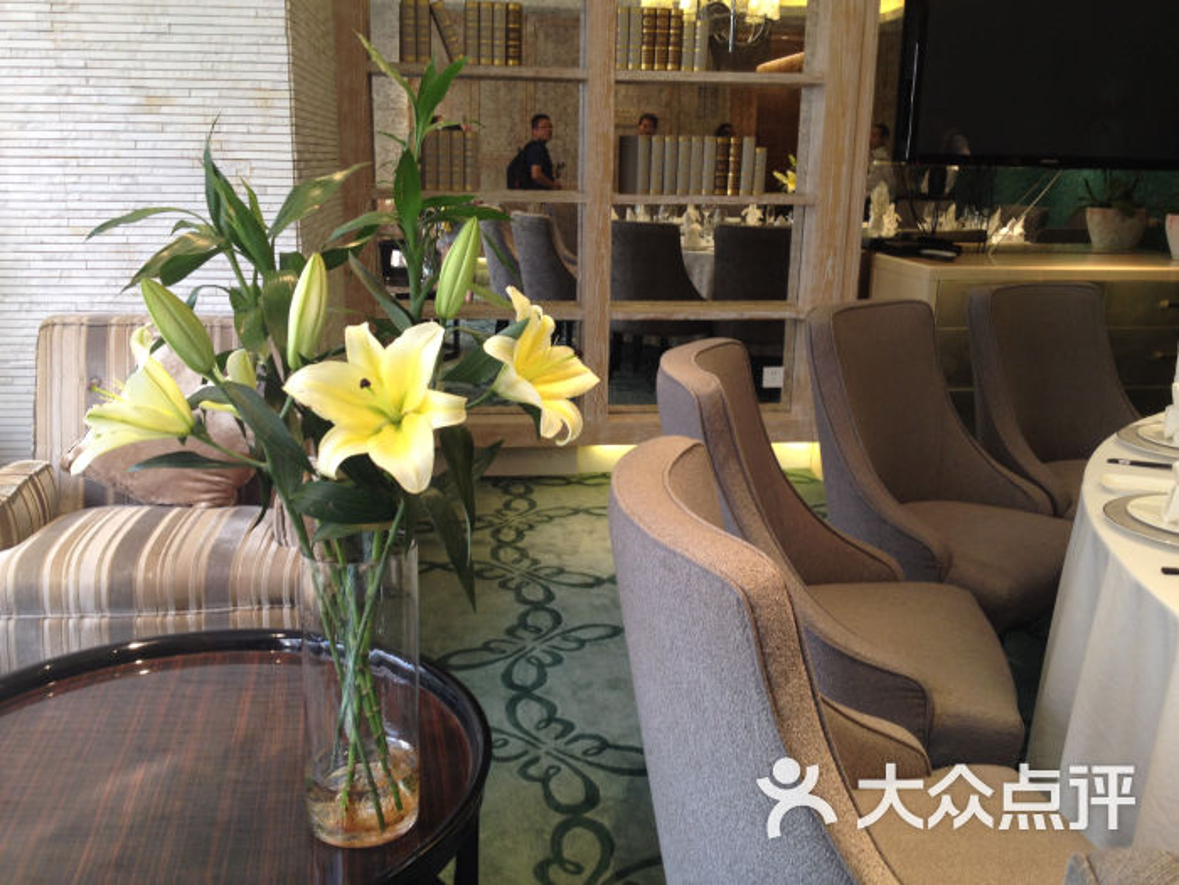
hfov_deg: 52.6
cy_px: 442
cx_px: 590
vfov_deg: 40.7
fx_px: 1192
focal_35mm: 35
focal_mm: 4.28
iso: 50
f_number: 2.4
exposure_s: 1/20
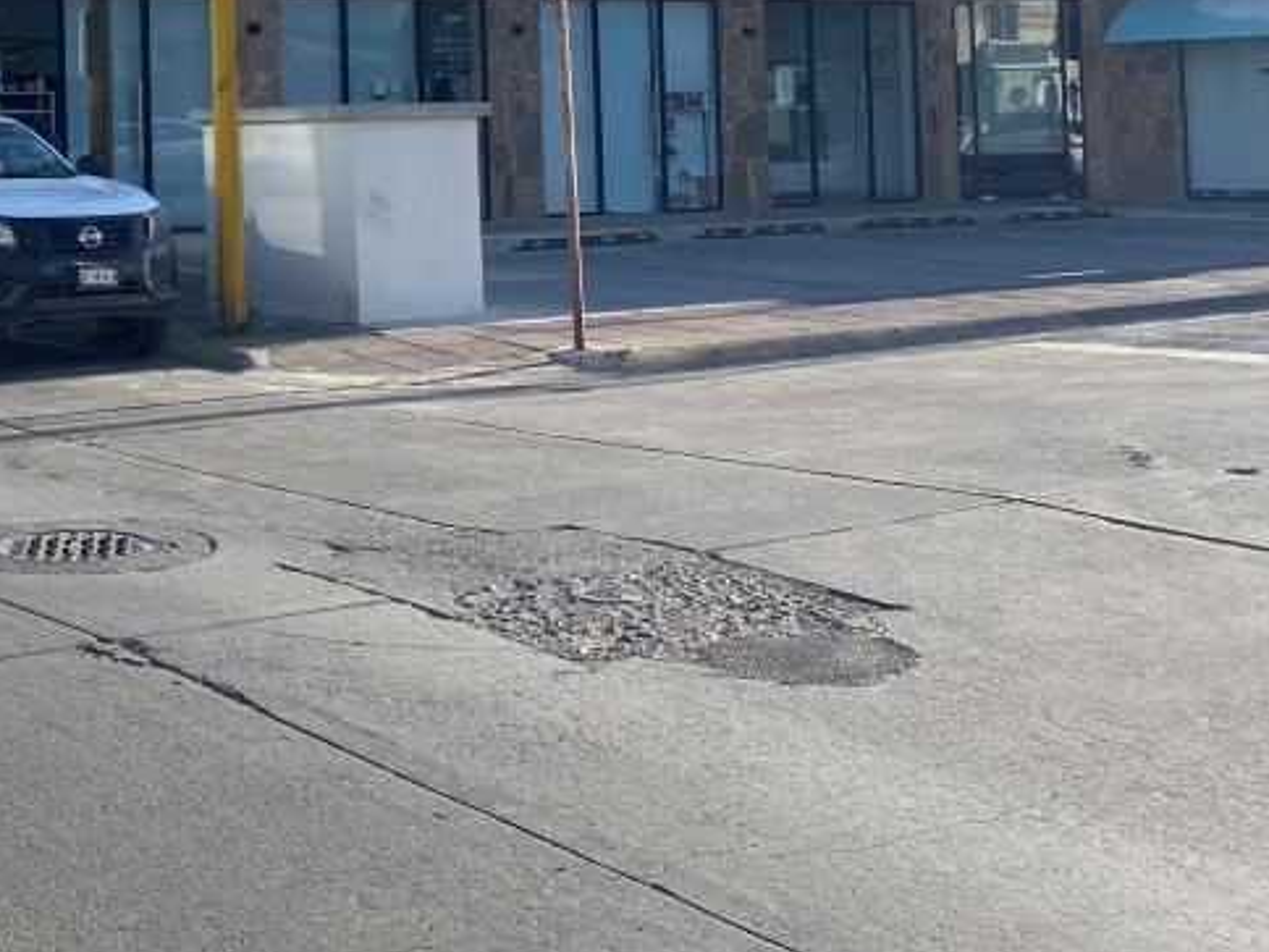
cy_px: 71
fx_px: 2016
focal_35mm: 55
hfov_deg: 31.8
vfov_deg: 25.6
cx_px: -50
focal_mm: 4.25
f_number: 1.8
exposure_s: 1/1808
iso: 32
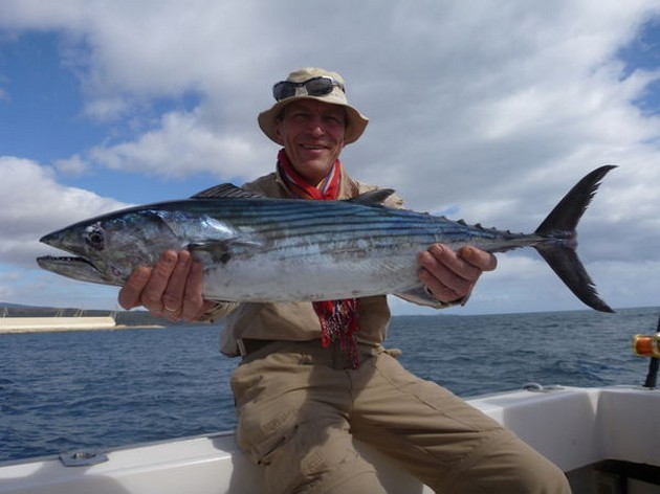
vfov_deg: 49.7
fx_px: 534
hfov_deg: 63.5
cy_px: 247
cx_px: 330
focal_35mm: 28
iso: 100
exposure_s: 1/160
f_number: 10
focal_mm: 4.9
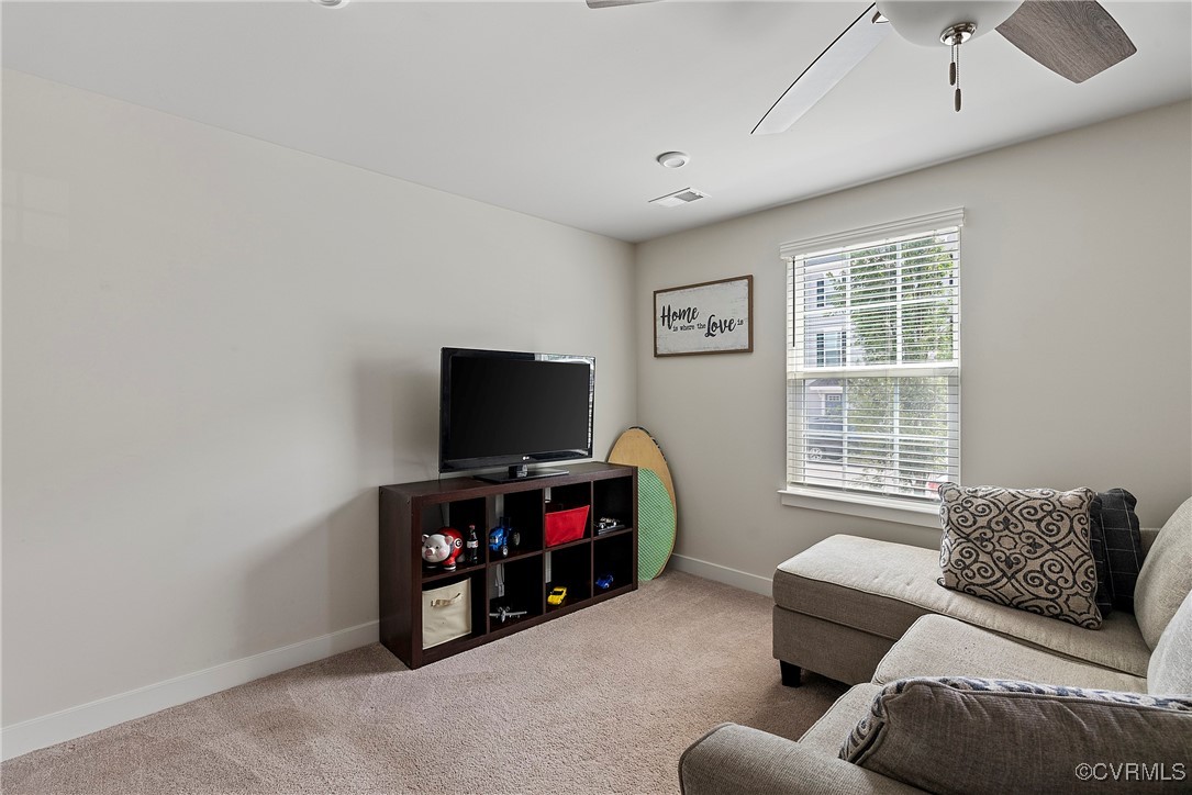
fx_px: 530
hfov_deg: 96.7
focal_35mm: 16
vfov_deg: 73.8
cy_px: 398
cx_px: 596
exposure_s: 1/5
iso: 800
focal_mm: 16
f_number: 8
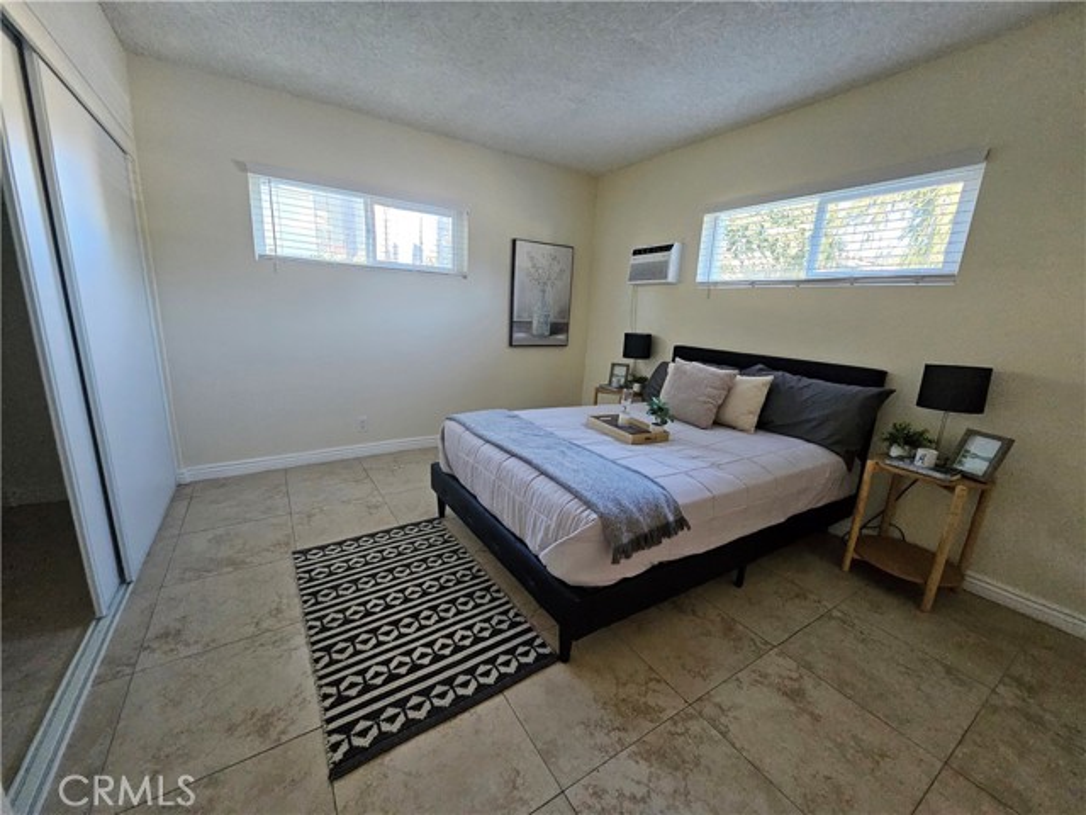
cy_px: 408
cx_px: 543
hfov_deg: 106.2
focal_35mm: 13
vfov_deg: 89.9
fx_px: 408
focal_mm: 1.74
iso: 640
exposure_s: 1/100
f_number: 2.2
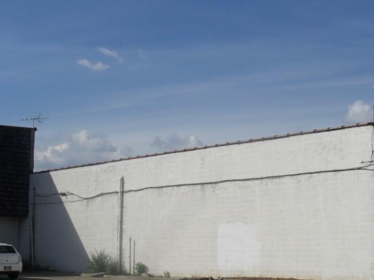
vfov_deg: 27.0
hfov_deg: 35.1
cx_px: 262
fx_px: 583
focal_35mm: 54
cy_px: 170
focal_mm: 6.3
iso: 100
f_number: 8.4
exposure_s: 1/500
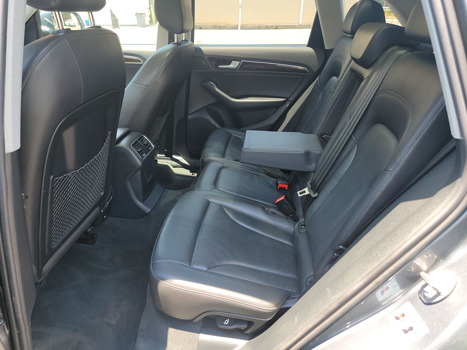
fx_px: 324
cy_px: 175
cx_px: 234
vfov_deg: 56.8
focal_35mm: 24
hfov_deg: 71.6
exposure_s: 1/59
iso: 72
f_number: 1.8
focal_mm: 6.7
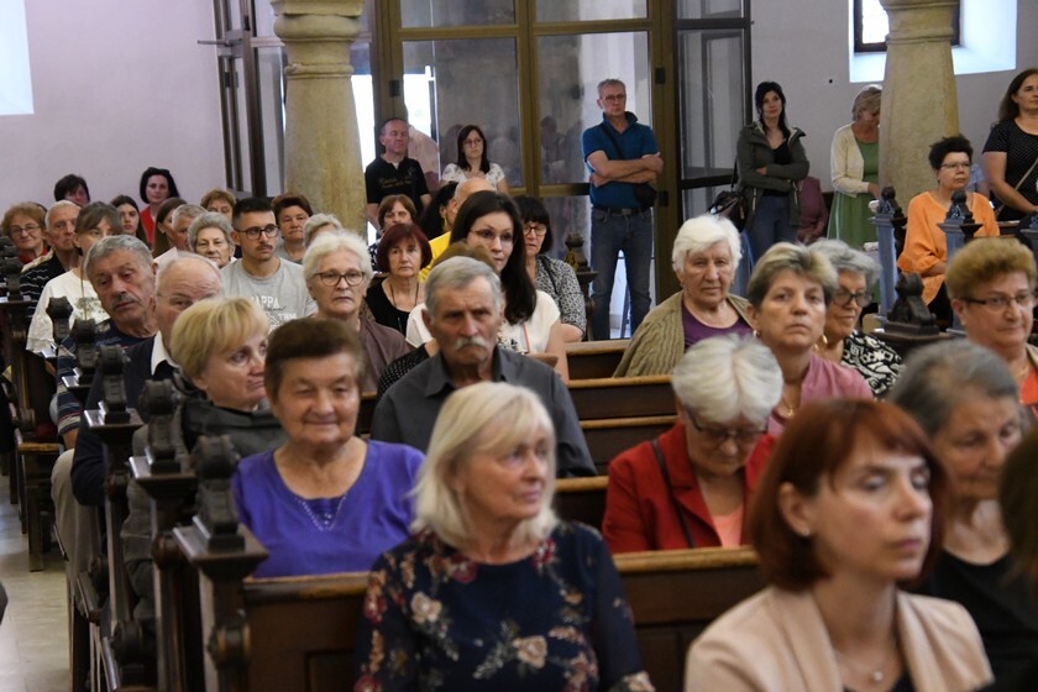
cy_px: 346
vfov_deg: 14.1
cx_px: 519
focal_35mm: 97
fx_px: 2797
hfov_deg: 21.0
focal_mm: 65
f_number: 4.5
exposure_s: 1/200
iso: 8000
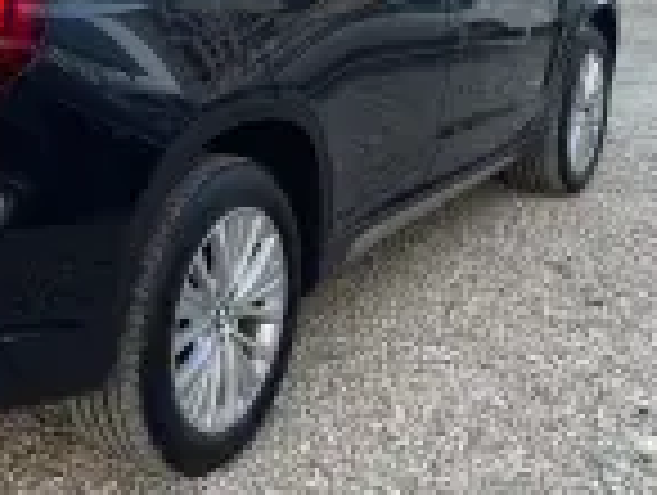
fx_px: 1217
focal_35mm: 64
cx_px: 76
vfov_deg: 22.6
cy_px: 76
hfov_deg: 29.1
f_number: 1.6
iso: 32
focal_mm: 5.1
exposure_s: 1/121
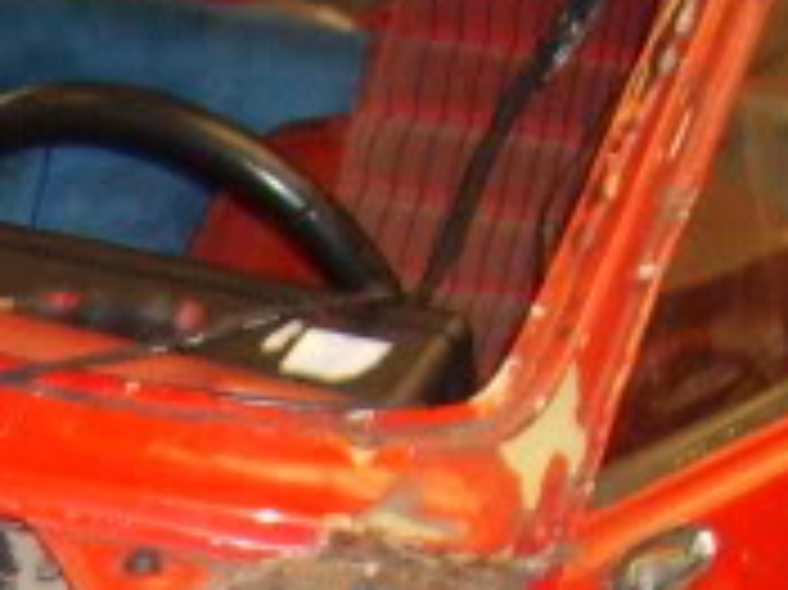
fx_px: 3640
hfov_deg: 11.4
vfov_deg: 8.8
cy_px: 1175
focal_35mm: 160
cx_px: -657
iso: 213
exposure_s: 1/45
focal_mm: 5.8
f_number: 2.8
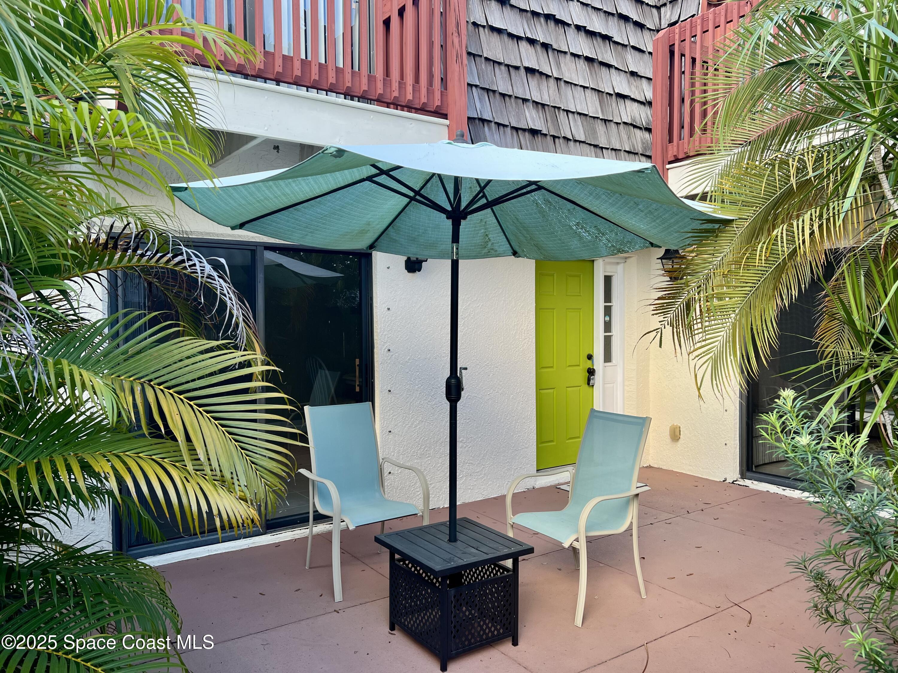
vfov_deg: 53.1
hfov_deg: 67.3
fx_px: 674
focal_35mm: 26
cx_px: 449
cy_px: 336
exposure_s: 1/121
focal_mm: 5.7
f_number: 1.5
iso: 40
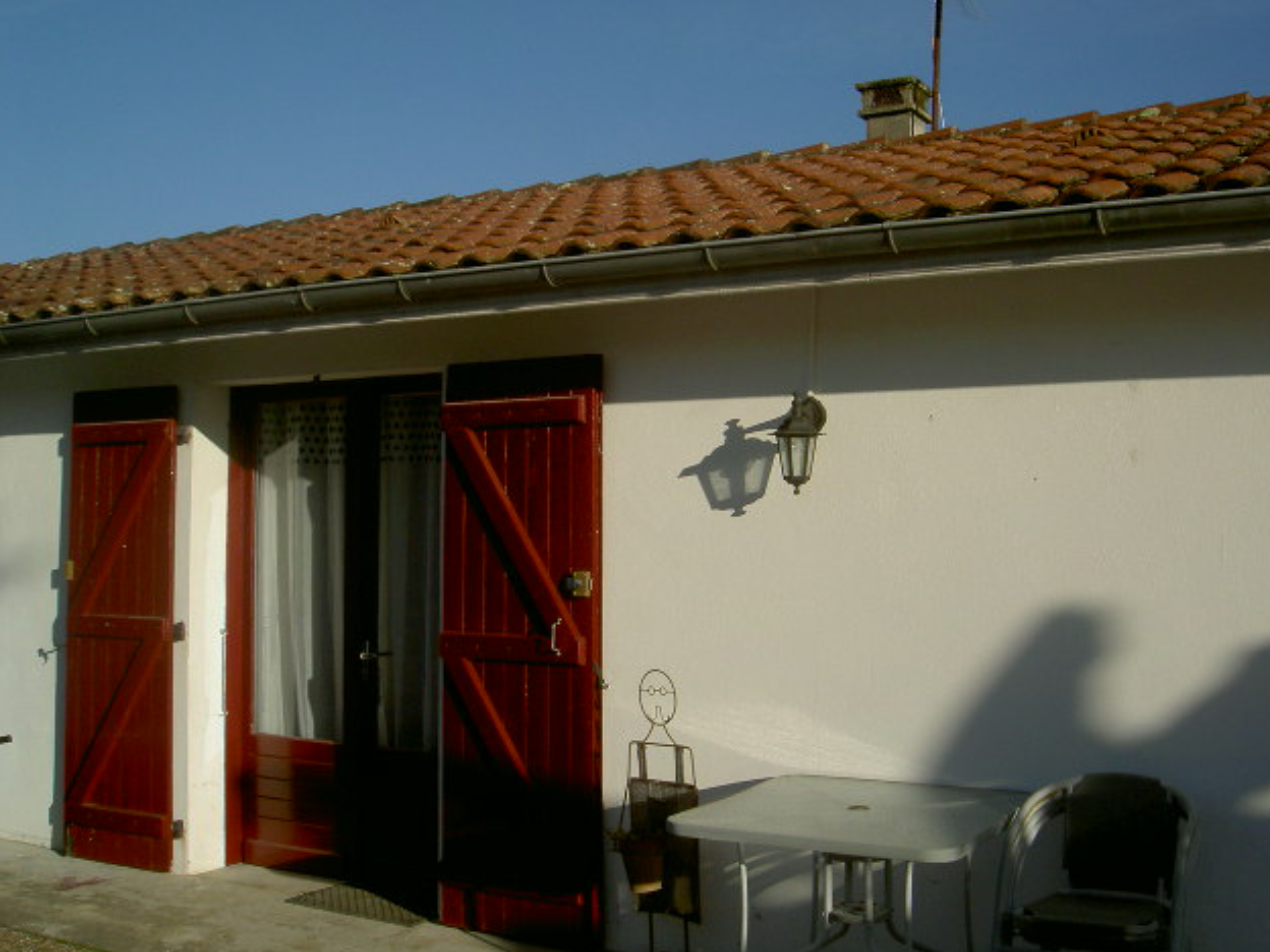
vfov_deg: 36.0
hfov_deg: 46.8
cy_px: 468
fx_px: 1468
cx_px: 649
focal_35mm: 40
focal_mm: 8
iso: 100
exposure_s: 1/909
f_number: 4.7
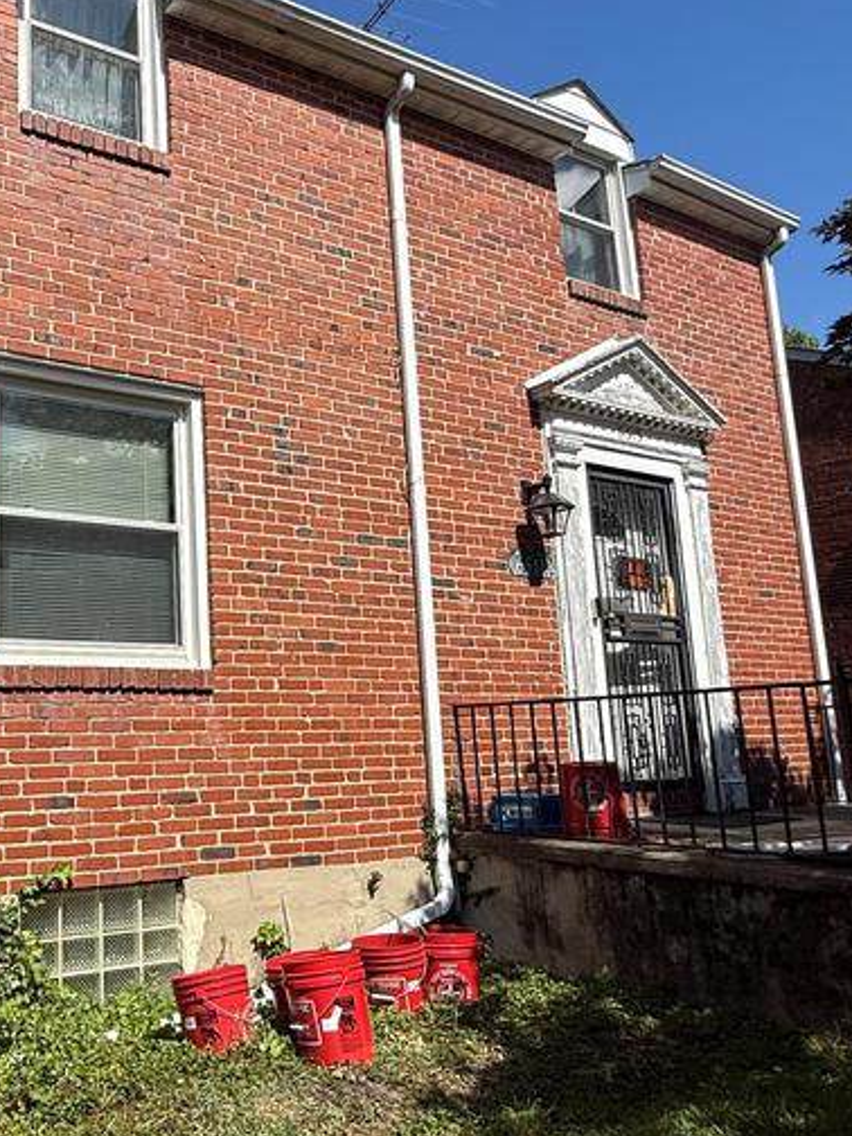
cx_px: 126
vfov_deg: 59.9
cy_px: 595
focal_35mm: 30
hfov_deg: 43.7
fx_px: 985
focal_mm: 2.22
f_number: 2.2
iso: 50
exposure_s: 1/2506
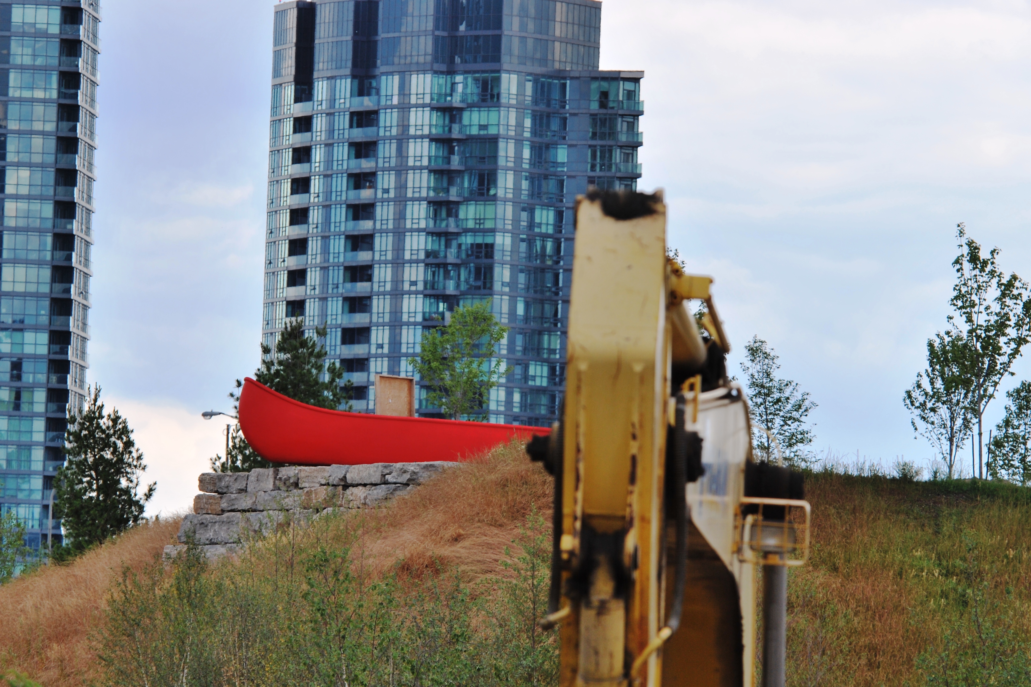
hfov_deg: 6.5
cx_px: 516
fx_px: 9021
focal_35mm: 315
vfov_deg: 4.4
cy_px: 344
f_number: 8
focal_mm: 210
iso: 100
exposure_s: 1/200
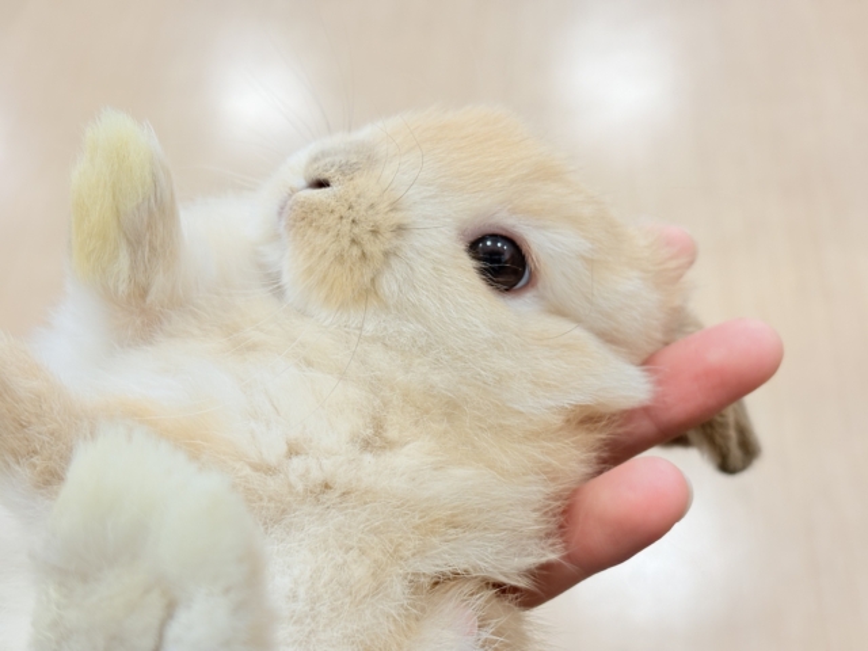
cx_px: 434
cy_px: 326
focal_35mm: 52
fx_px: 1304
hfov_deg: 36.8
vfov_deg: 28.0
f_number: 1.6
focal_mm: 5.96
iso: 50
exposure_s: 1/50
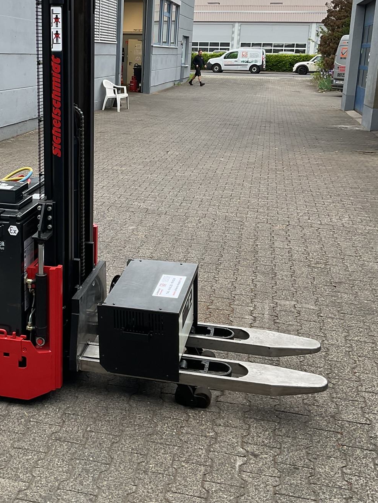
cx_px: 95
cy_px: 206
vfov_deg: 41.9
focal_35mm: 45
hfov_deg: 31.6
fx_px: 655
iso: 25
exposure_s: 1/120
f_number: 1.8
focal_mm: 3
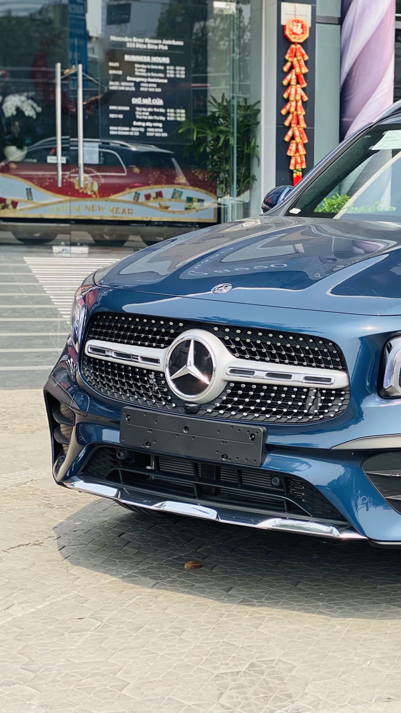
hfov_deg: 15.4
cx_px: 461
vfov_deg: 27.9
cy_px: 358
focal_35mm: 76
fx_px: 1437
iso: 20
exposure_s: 1/571
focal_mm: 6
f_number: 2
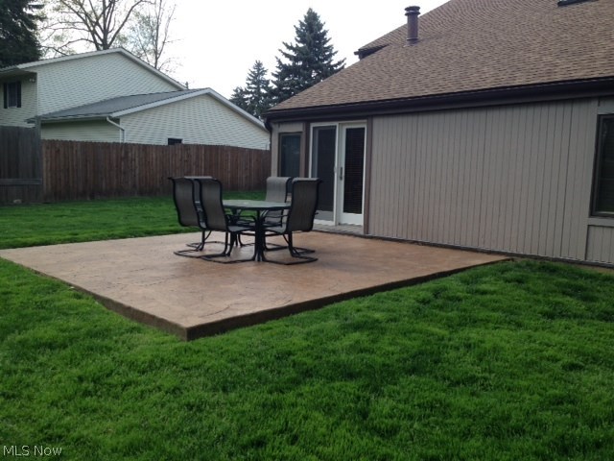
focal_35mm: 33
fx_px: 585
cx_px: 307
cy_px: 230
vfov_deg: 42.9
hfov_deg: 55.4
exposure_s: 1/502
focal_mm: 4.12
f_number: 2.4
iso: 50
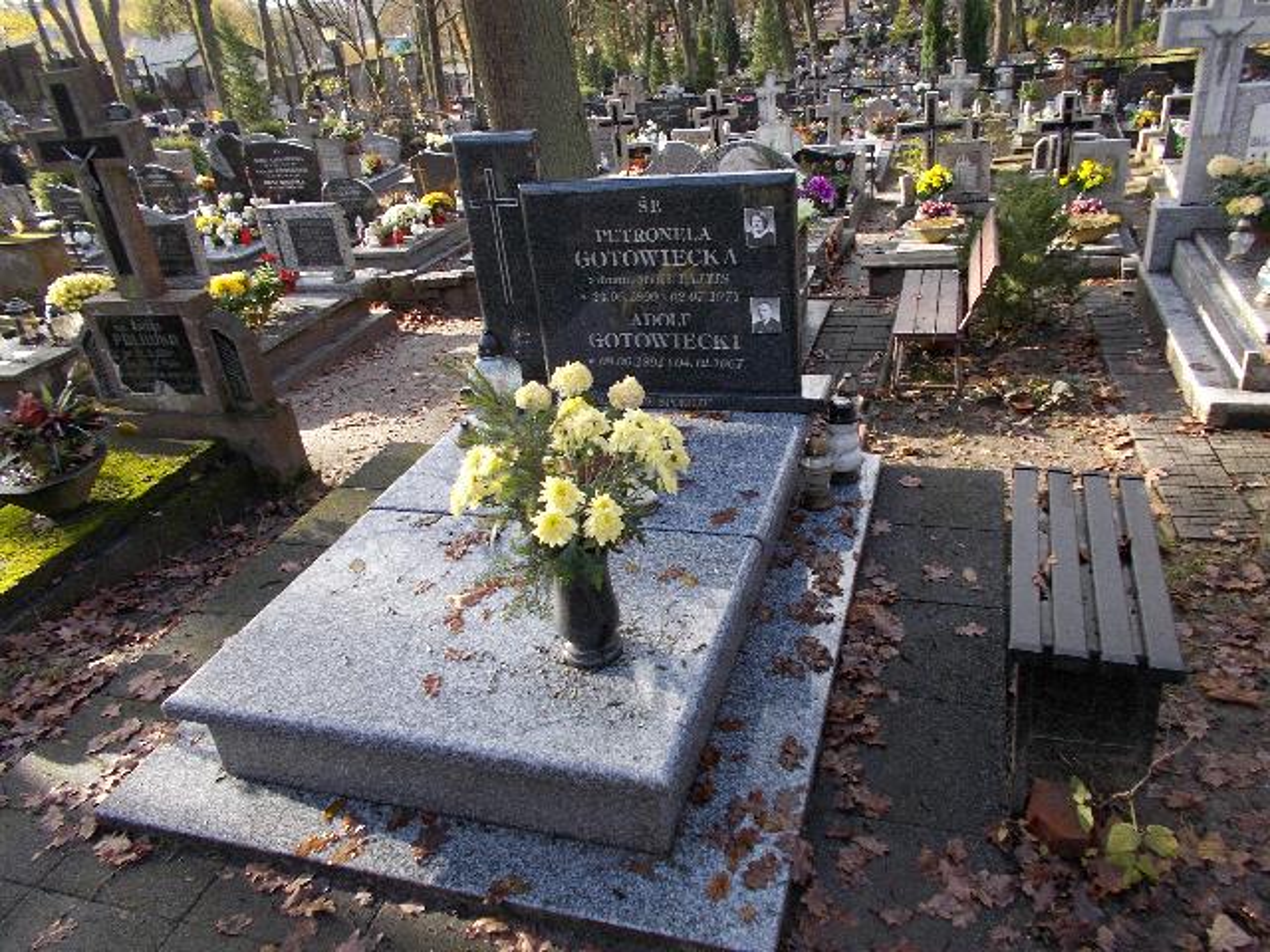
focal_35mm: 26
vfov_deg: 53.1
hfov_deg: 67.3
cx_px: 635
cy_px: 476
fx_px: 954
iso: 80
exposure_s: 1/100
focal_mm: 4.6
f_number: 3.2
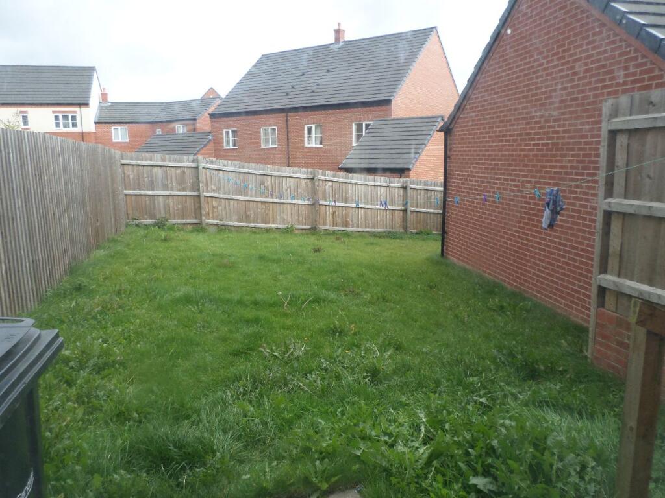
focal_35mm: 25
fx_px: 480
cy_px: 249
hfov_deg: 69.4
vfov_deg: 54.9
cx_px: 332
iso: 80
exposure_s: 1/180
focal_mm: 4.5
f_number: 2.5
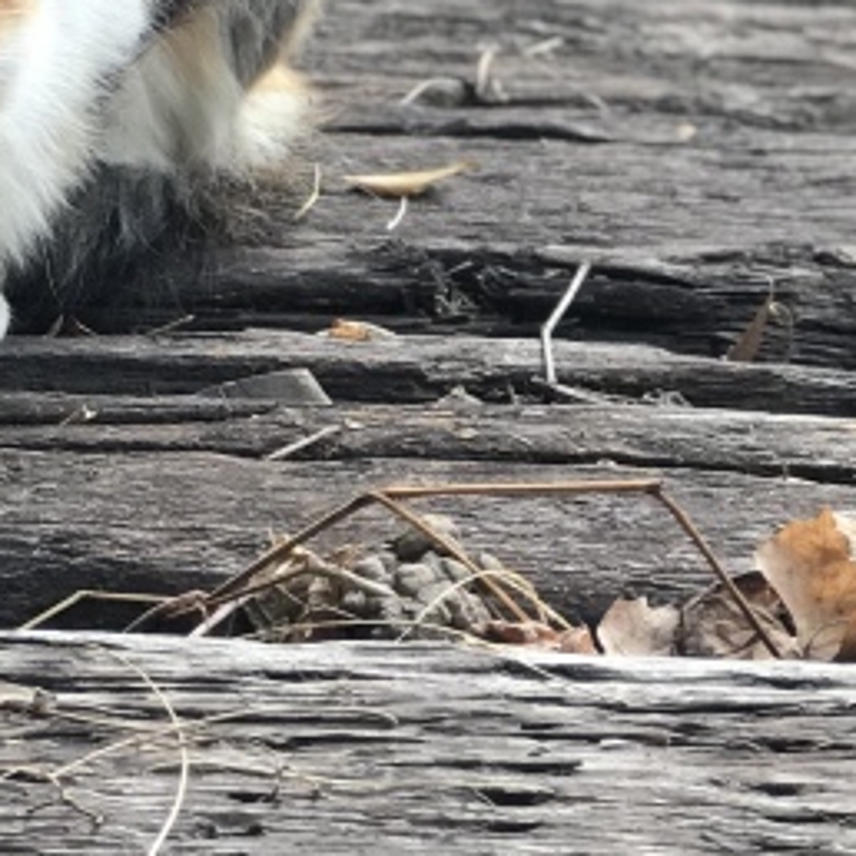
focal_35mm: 200
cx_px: 33
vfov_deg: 8.5
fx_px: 5595
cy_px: -620
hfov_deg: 8.7
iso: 25
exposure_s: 1/100
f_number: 2.8
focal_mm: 6.6
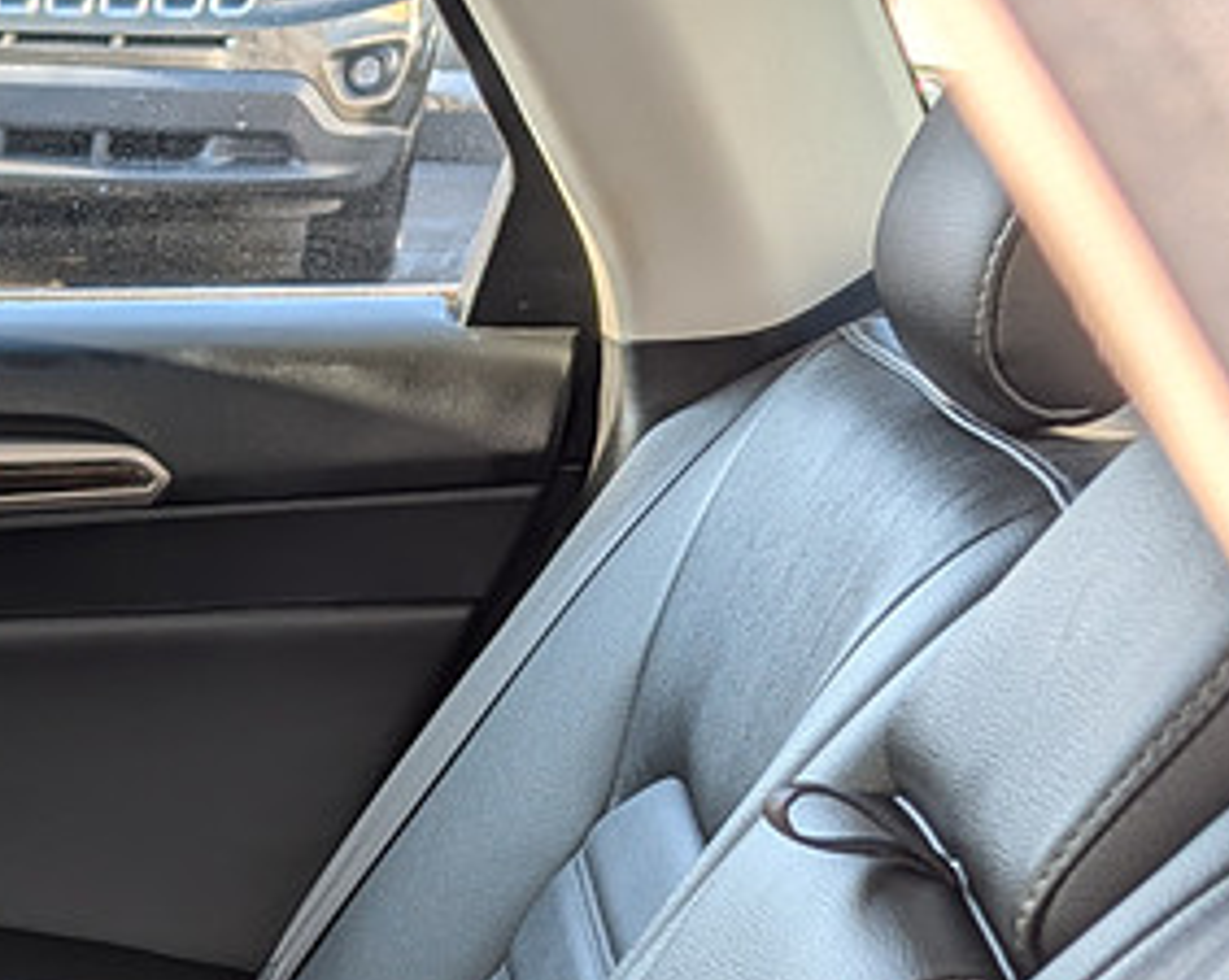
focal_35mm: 85
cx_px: -911
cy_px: 1568
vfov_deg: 16.1
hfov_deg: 18.3
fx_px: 3089
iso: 19
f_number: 1.68
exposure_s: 1/415
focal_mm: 6.9
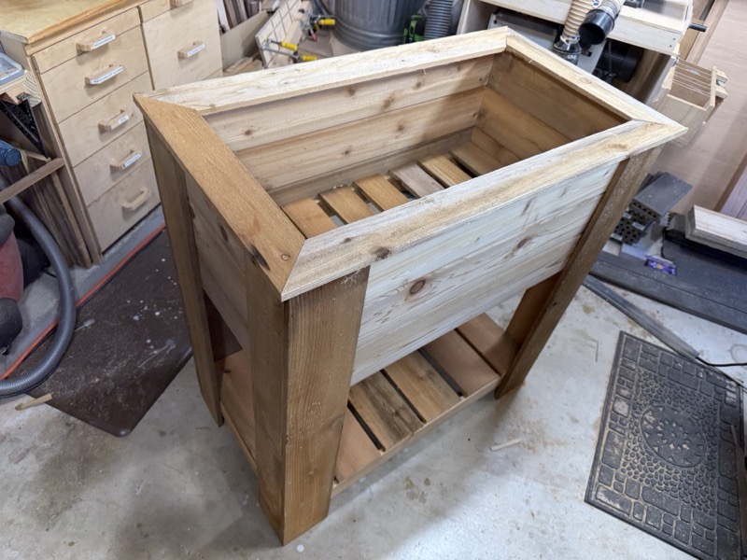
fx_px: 518
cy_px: 280
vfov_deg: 56.8
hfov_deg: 71.6
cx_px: 374
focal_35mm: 24
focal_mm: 6.76
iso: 125
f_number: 1.78
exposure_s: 1/120
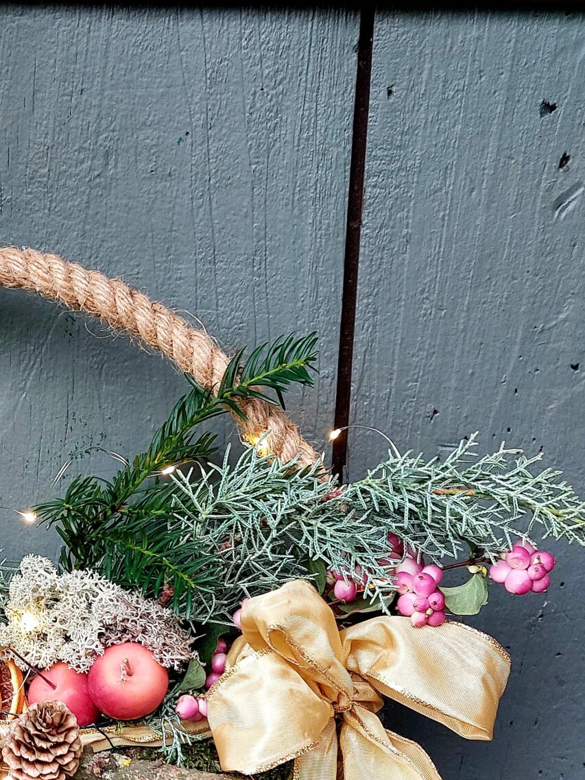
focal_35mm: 54
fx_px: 1217
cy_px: 504
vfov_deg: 35.3
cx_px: -16
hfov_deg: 25.5
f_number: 1.8
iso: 200
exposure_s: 1/60.2
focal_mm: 5.23
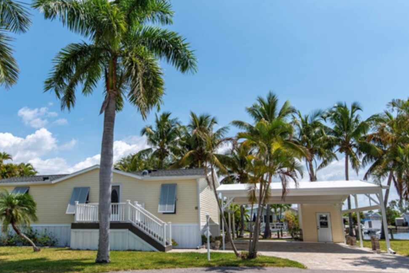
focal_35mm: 29
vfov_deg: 45.0
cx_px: 165
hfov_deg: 63.1
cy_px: 146
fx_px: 330
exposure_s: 1/500
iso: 100
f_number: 11
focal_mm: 22
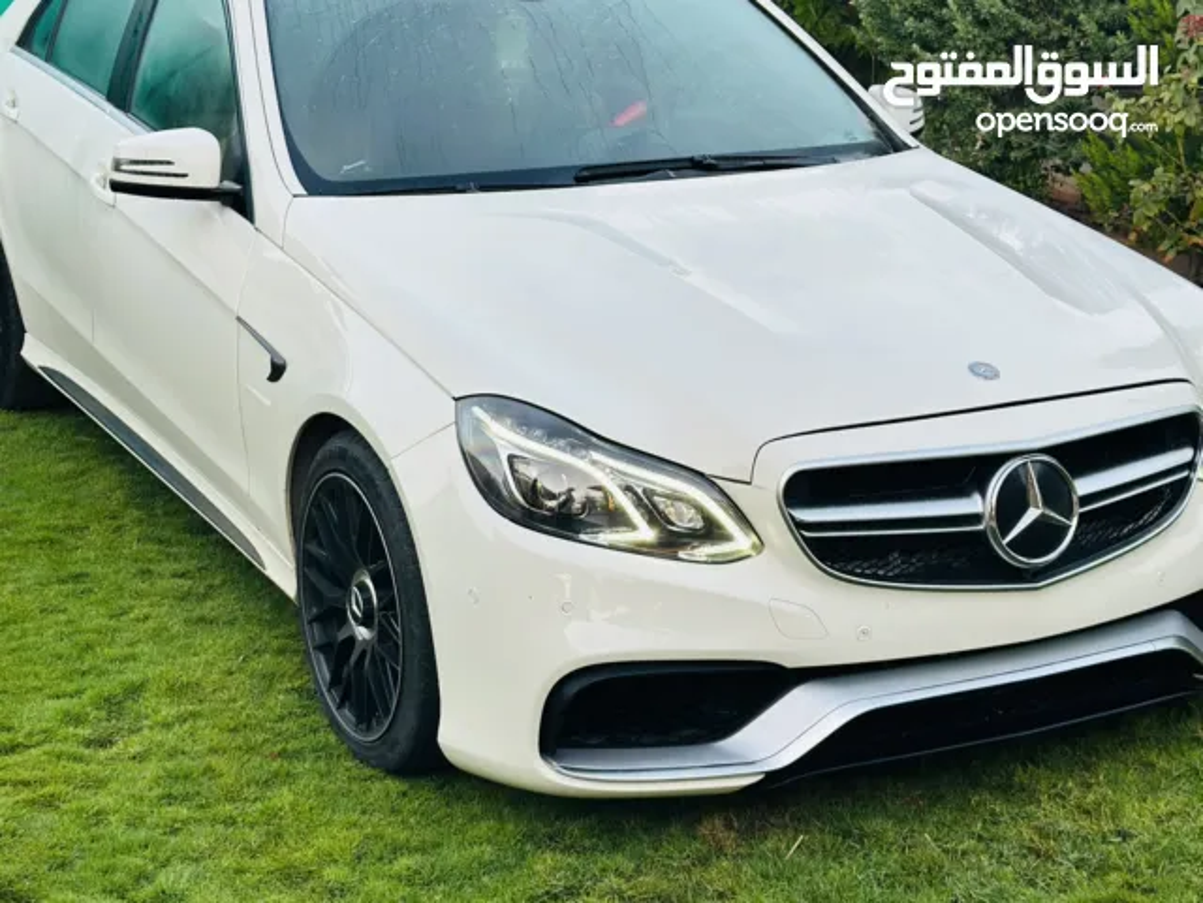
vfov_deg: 30.3
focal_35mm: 48
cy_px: 452
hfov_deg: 39.7
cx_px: 602
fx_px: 1668
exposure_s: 1/100
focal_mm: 6.86
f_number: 1.78
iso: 80
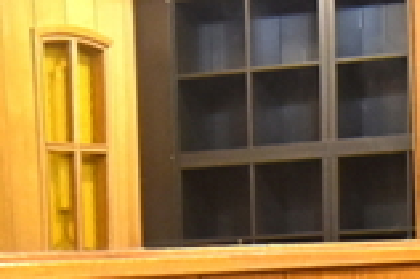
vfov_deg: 11.3
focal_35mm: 114
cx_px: 388
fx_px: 1329
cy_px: 460
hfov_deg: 17.7
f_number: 4.5
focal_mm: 10
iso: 500
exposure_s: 1/15
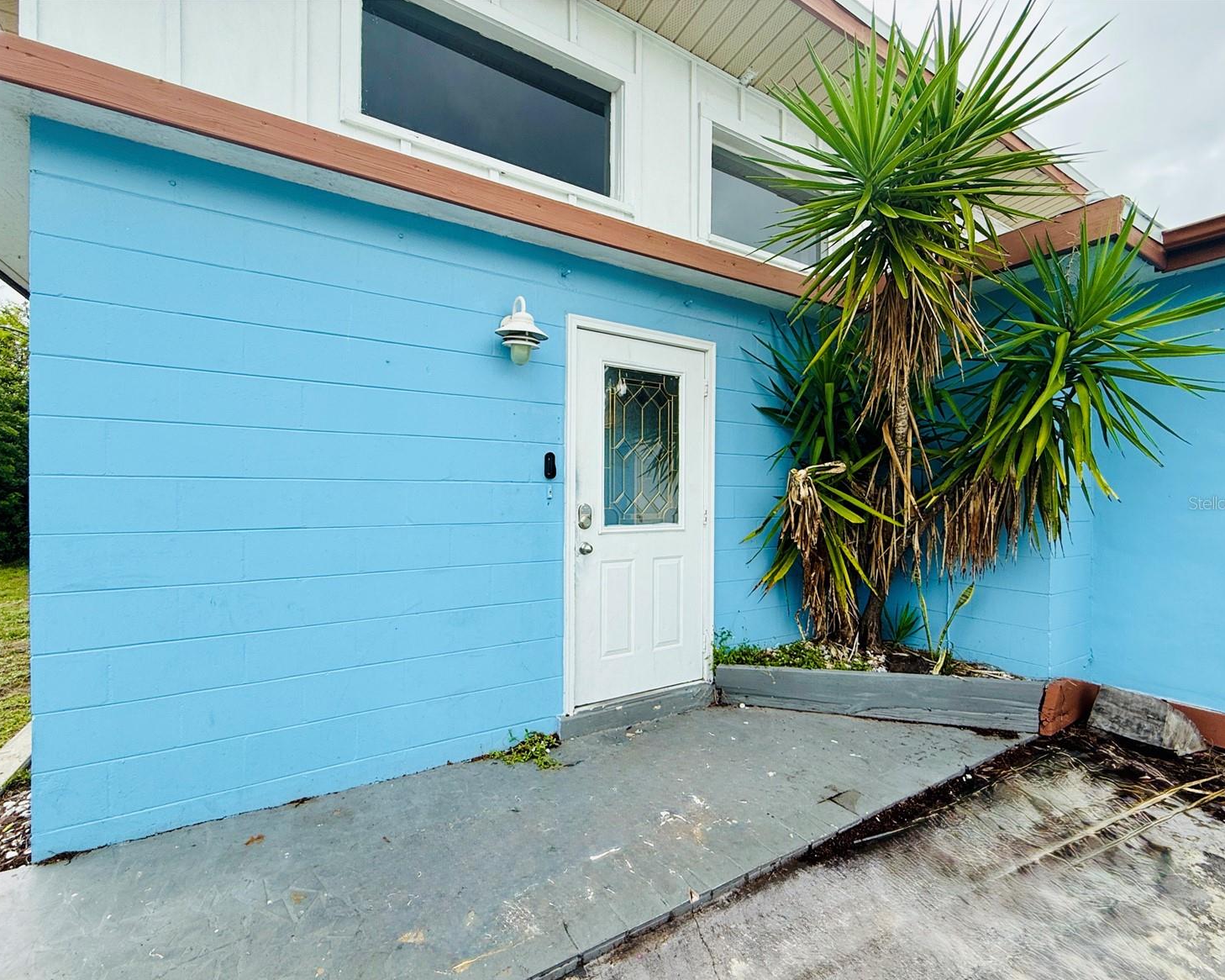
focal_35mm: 15
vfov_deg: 84.0
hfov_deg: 96.8
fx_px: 544
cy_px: 503
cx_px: 596
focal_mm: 2.22
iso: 50
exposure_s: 1/522
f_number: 2.2
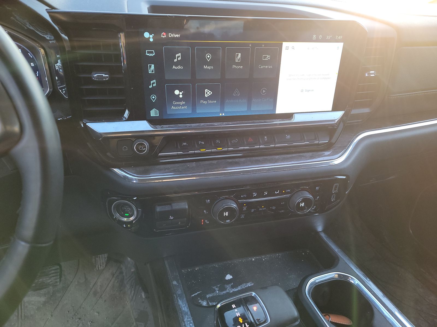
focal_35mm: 24
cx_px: 218
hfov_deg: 71.6
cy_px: 164
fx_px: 303
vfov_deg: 56.8
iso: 184
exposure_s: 1/59
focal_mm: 6.7
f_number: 1.8
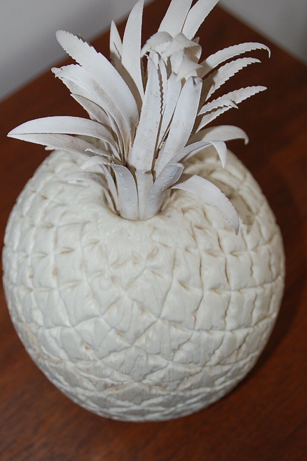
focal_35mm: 51
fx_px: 653
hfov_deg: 26.4
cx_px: 133
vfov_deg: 38.9
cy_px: 224
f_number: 4
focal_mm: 28
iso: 280
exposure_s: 1/60
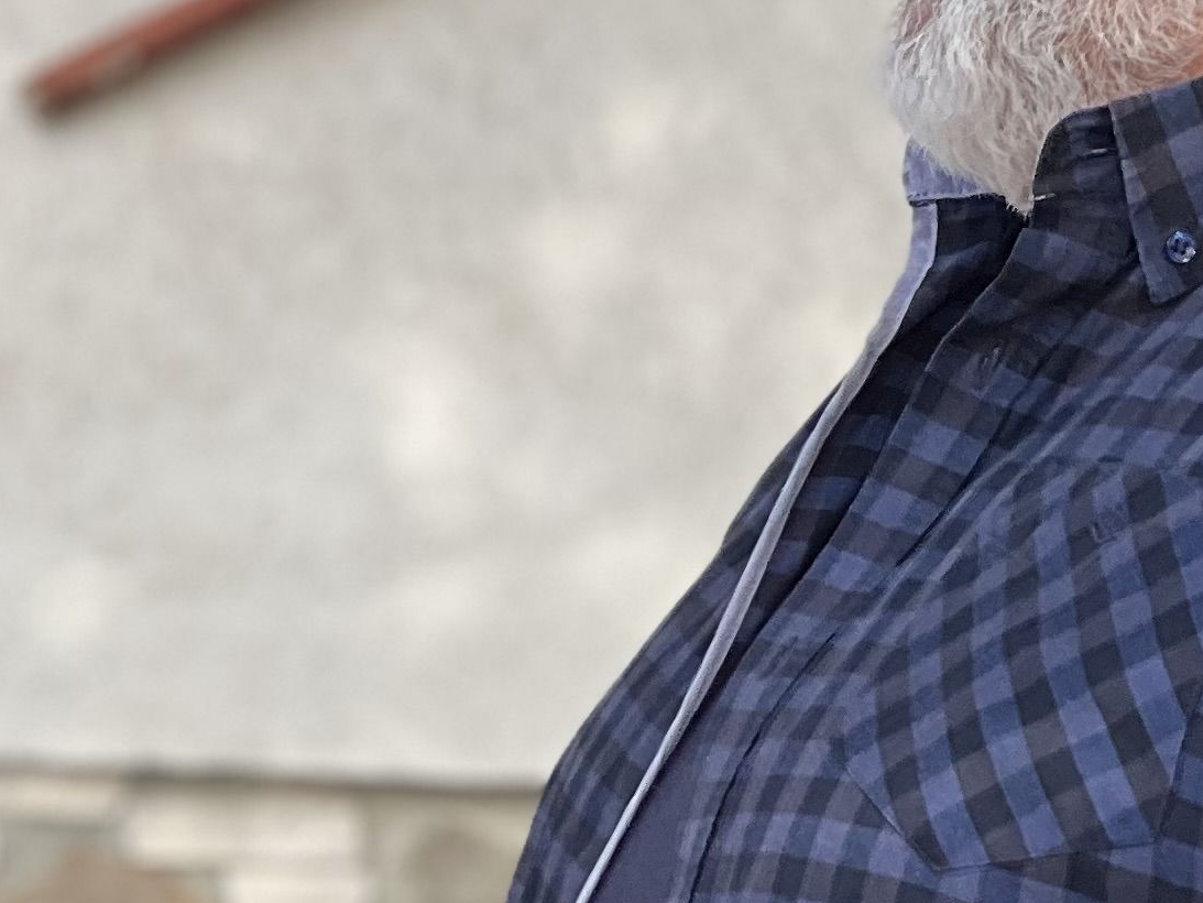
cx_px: -337
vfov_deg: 5.2
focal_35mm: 284
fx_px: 9871
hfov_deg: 6.9
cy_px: 572
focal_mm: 9
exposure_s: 1/121
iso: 40
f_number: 2.8
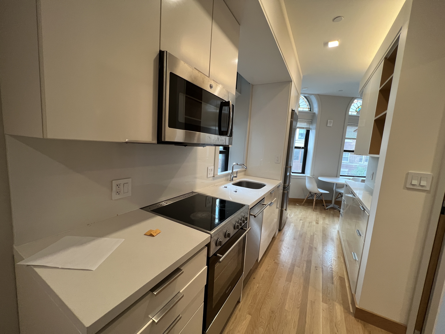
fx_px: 167
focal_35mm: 13
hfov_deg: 106.2
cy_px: 167
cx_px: 222
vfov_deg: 89.9
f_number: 1.8
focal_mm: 1.57
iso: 160
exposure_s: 1/60
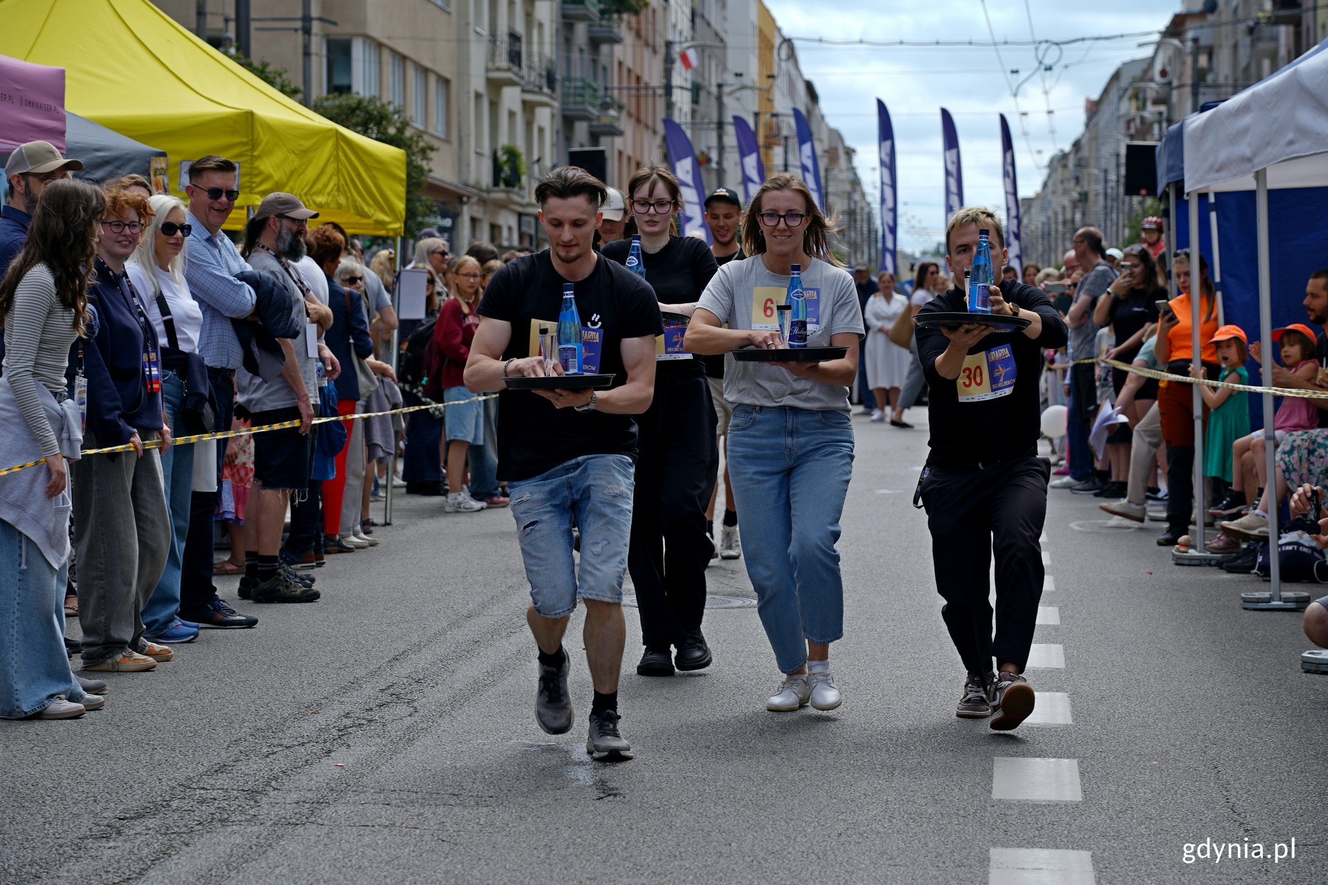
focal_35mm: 105
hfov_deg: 19.5
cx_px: 664
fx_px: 3873
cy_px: 442
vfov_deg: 13.0
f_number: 6.3
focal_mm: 105
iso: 64
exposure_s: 1/250
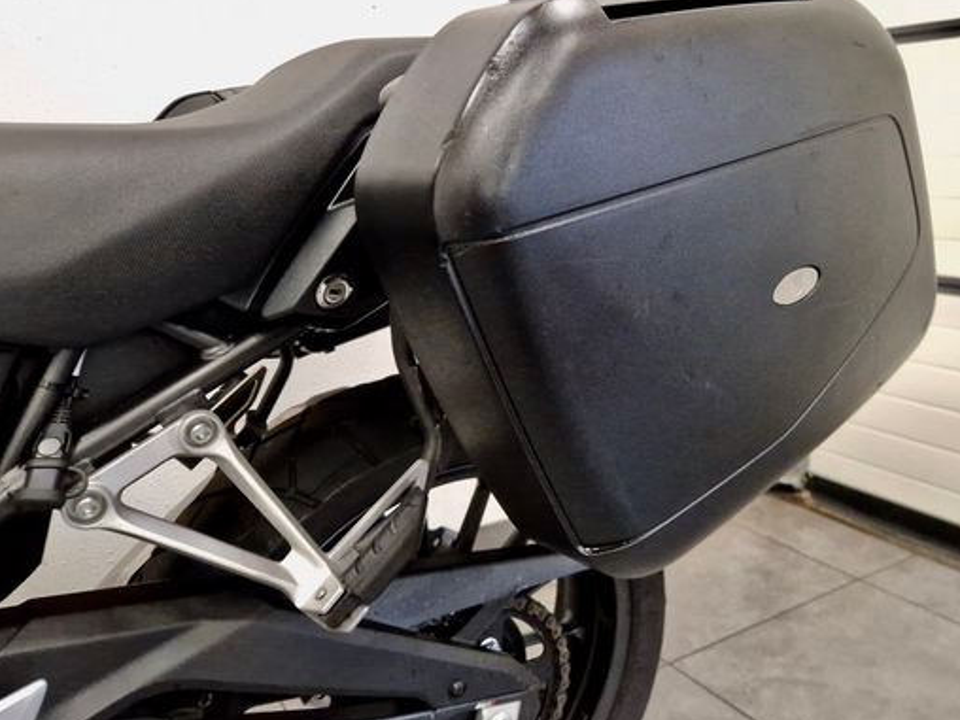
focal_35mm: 29
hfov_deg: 60.8
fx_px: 804
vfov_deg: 48.1
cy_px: 306
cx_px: 601
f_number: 1.8
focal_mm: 5.4
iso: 640
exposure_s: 1/100
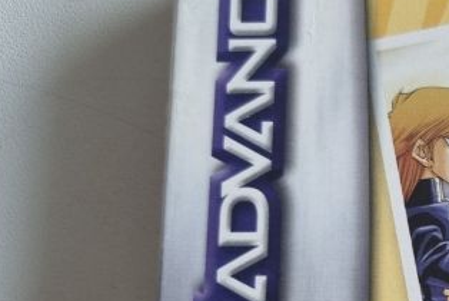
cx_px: 629
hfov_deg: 20.8
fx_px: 1074
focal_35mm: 86
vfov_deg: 15.4
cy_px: 354
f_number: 1.8
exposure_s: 1/100
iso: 80
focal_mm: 5.4
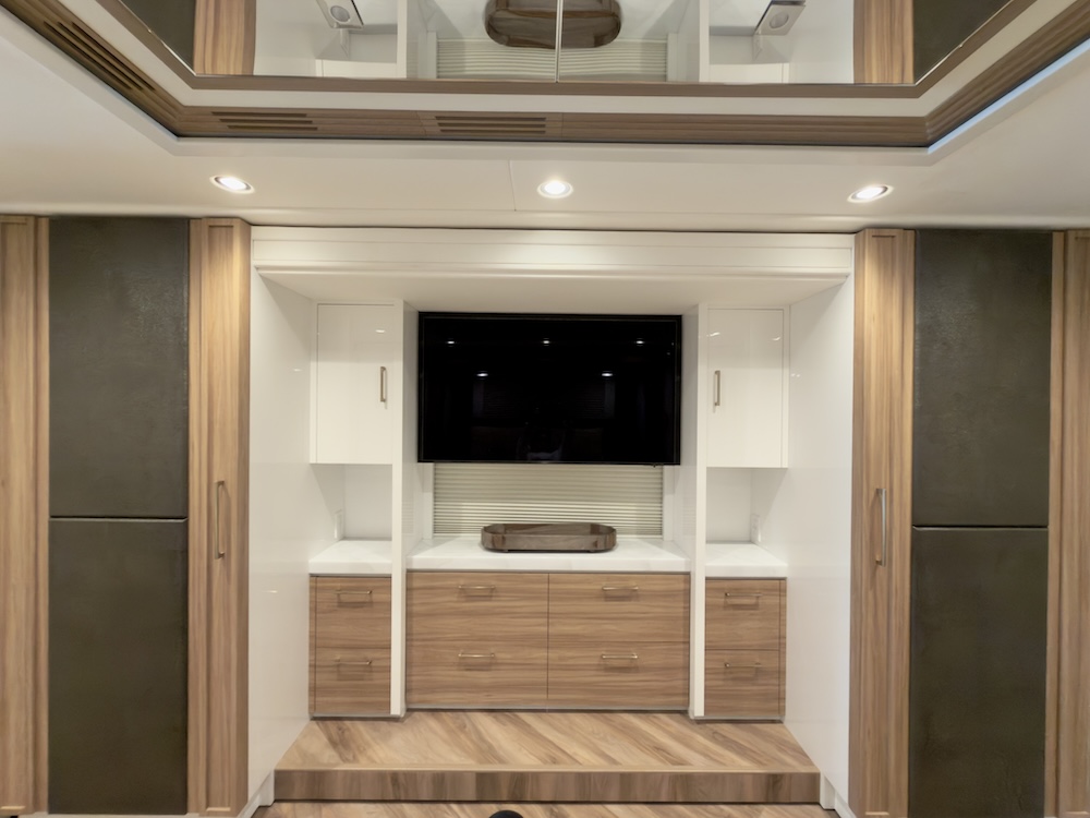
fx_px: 441
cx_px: 545
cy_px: 409
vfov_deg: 85.7
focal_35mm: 14
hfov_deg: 102.1
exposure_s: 1/30
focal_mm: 2.22
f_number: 2.2
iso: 200
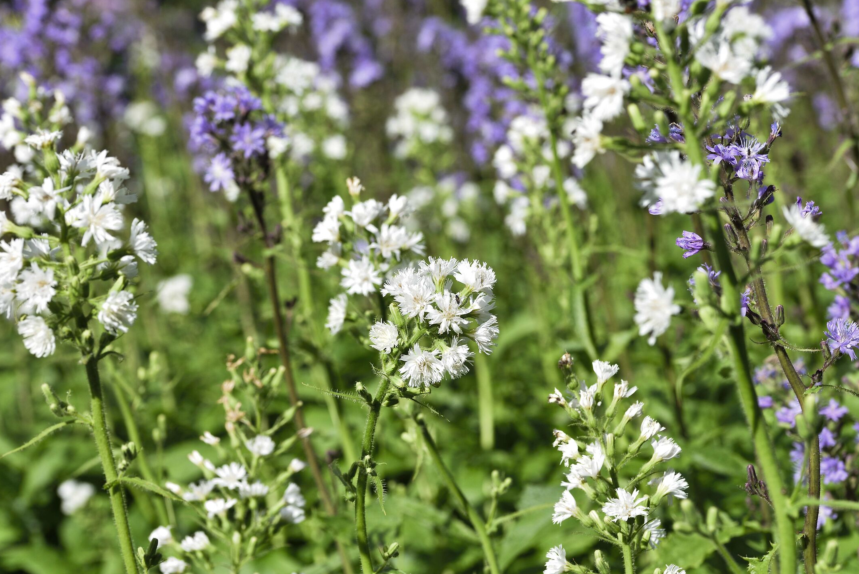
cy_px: 318
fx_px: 2817
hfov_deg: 17.3
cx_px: 442
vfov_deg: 11.6
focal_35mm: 118
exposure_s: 1/1000
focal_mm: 105
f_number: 9
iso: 400
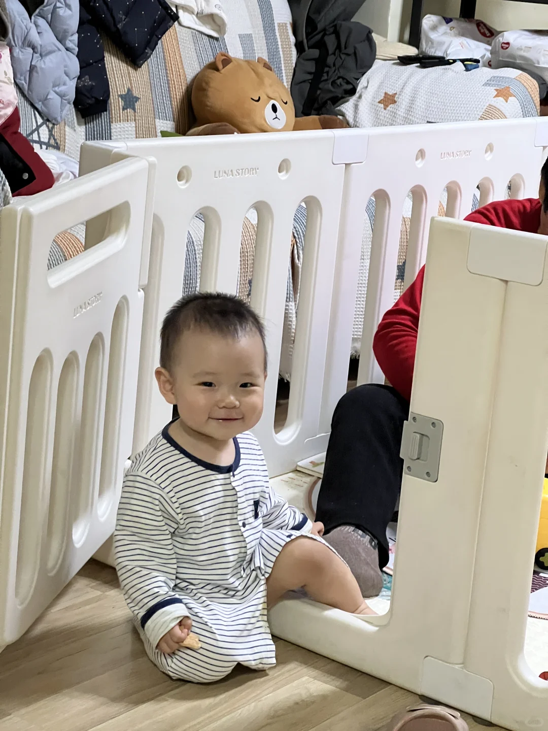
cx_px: 274
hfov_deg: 19.1
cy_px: 366
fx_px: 1625
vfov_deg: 25.3
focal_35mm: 77
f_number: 2.8
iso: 640
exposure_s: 1/60
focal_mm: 9
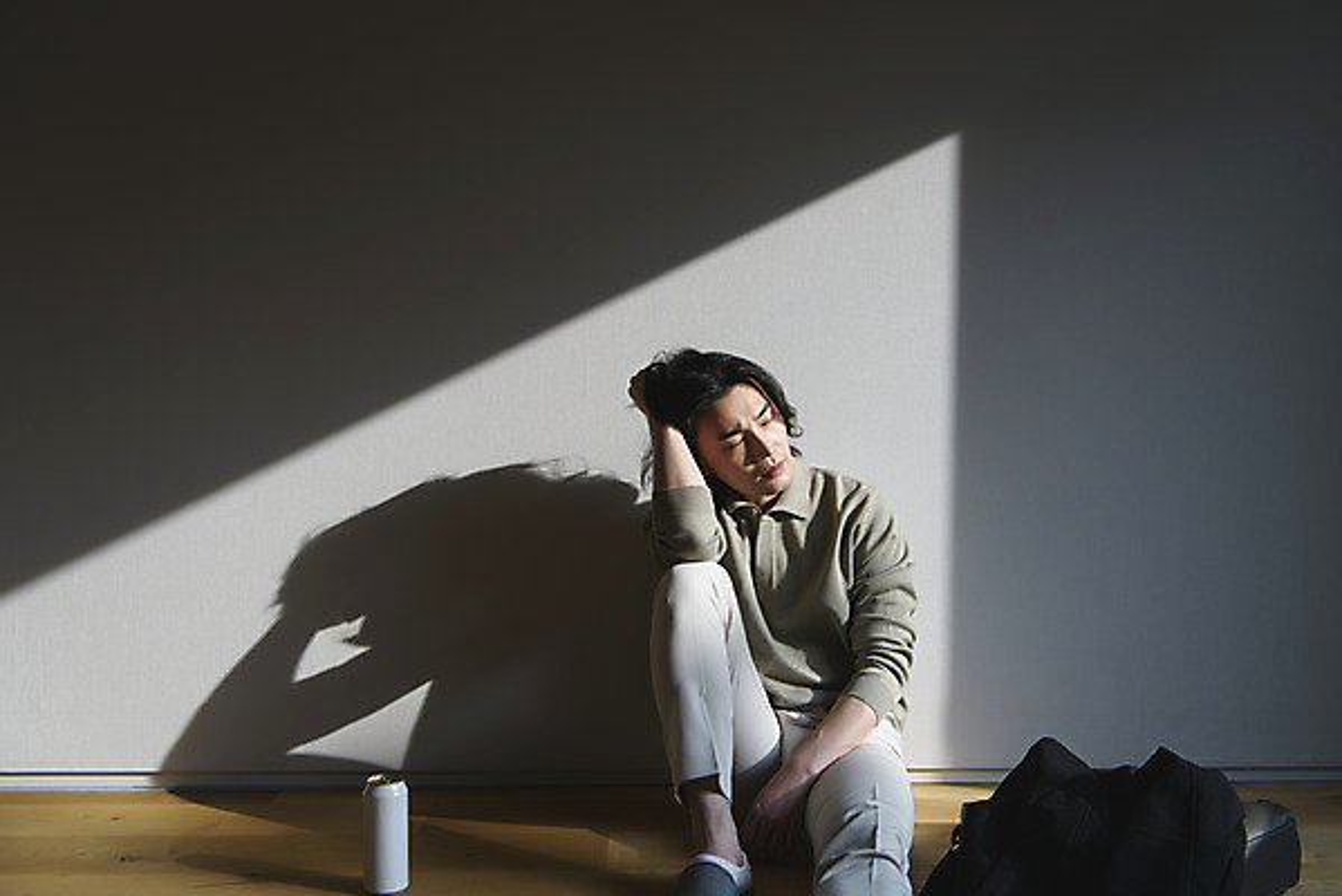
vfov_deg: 37.9
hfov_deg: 54.4
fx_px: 1305
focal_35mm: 35
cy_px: 448
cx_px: 671
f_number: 5.6
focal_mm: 35
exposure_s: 1/320
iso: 250
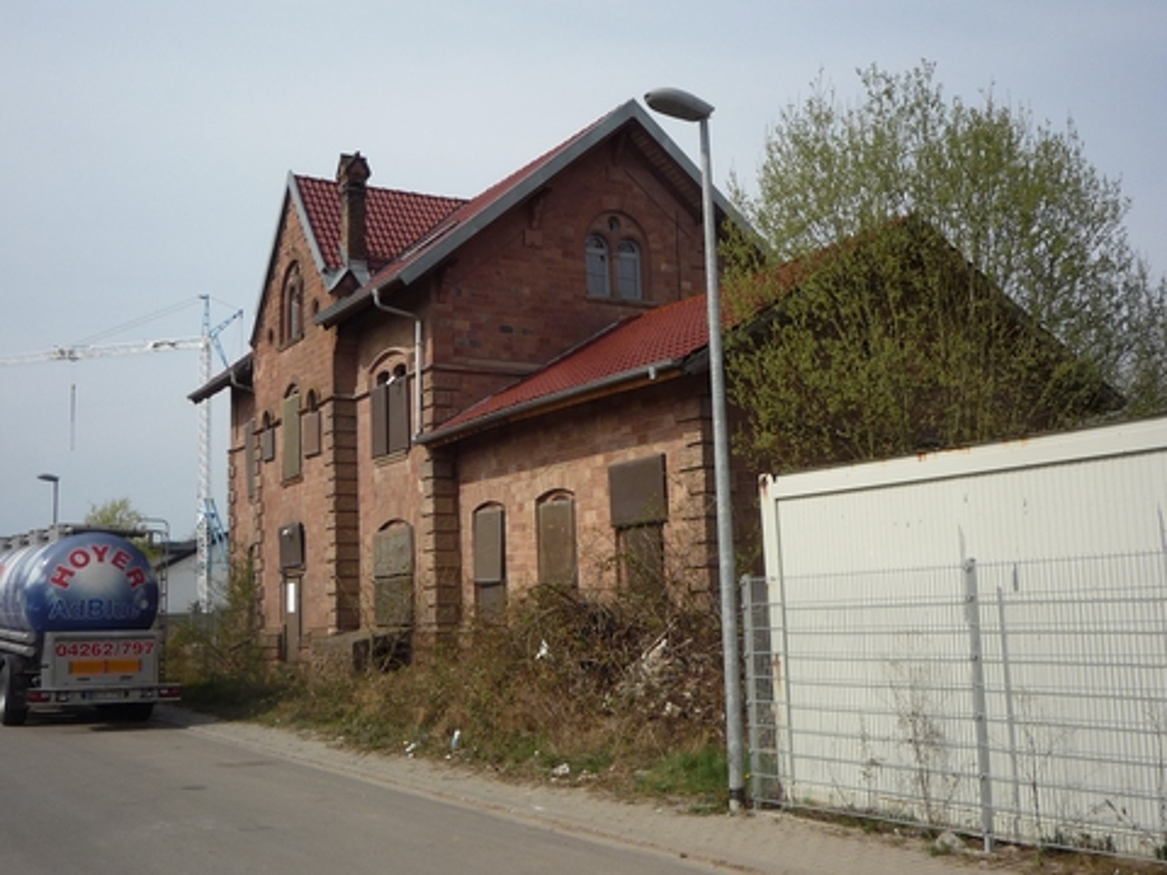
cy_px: 438
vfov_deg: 36.8
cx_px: 584
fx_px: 1315
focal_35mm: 39
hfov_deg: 47.9
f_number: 5.6
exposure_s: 1/500
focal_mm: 5.2
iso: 100
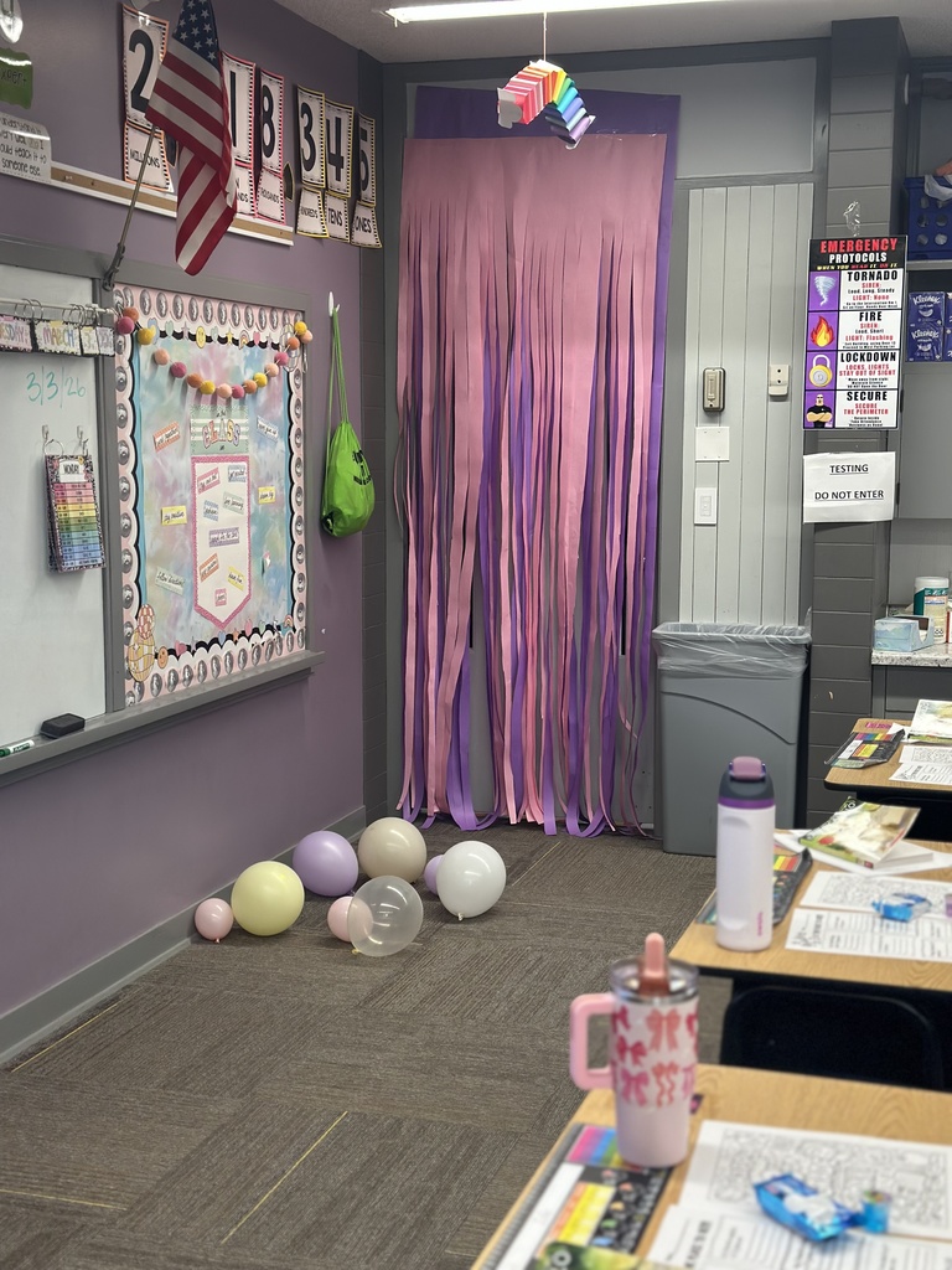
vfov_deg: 39.7
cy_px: 635
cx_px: 476
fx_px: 1760
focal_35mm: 48
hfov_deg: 30.3
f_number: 1.78
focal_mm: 6.86
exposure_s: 1/60
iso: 160
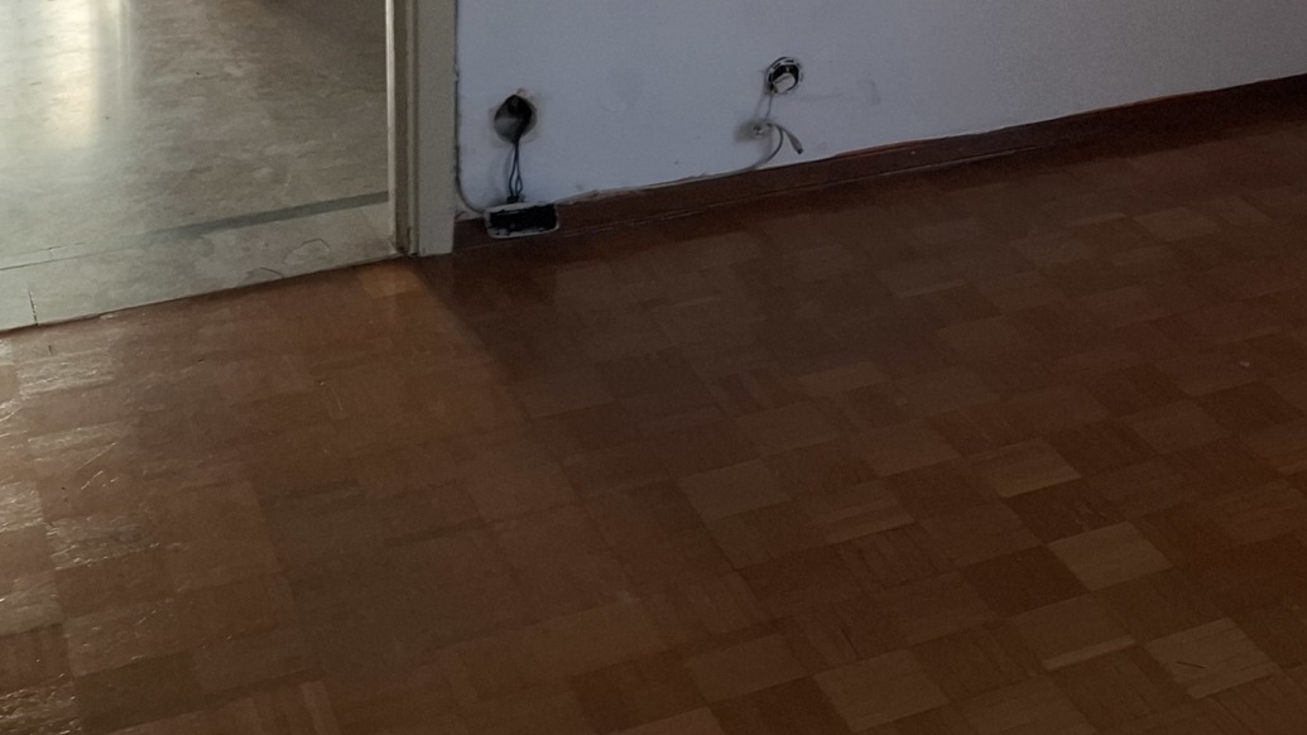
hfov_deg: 32.3
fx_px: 2149
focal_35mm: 62
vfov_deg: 17.3
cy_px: -399
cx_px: 1162
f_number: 1.8
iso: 64
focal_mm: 5.54
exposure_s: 1/100
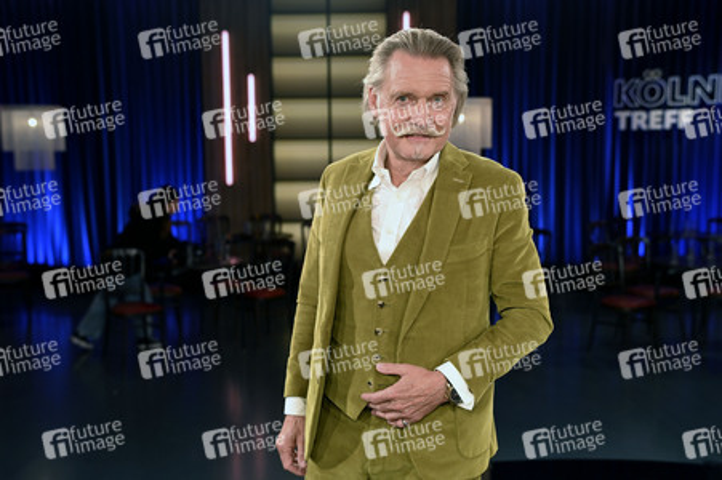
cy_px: 240
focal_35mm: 45
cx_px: 361
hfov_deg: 43.6
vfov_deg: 29.8
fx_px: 902
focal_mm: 45
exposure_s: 1/125
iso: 2000
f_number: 3.5
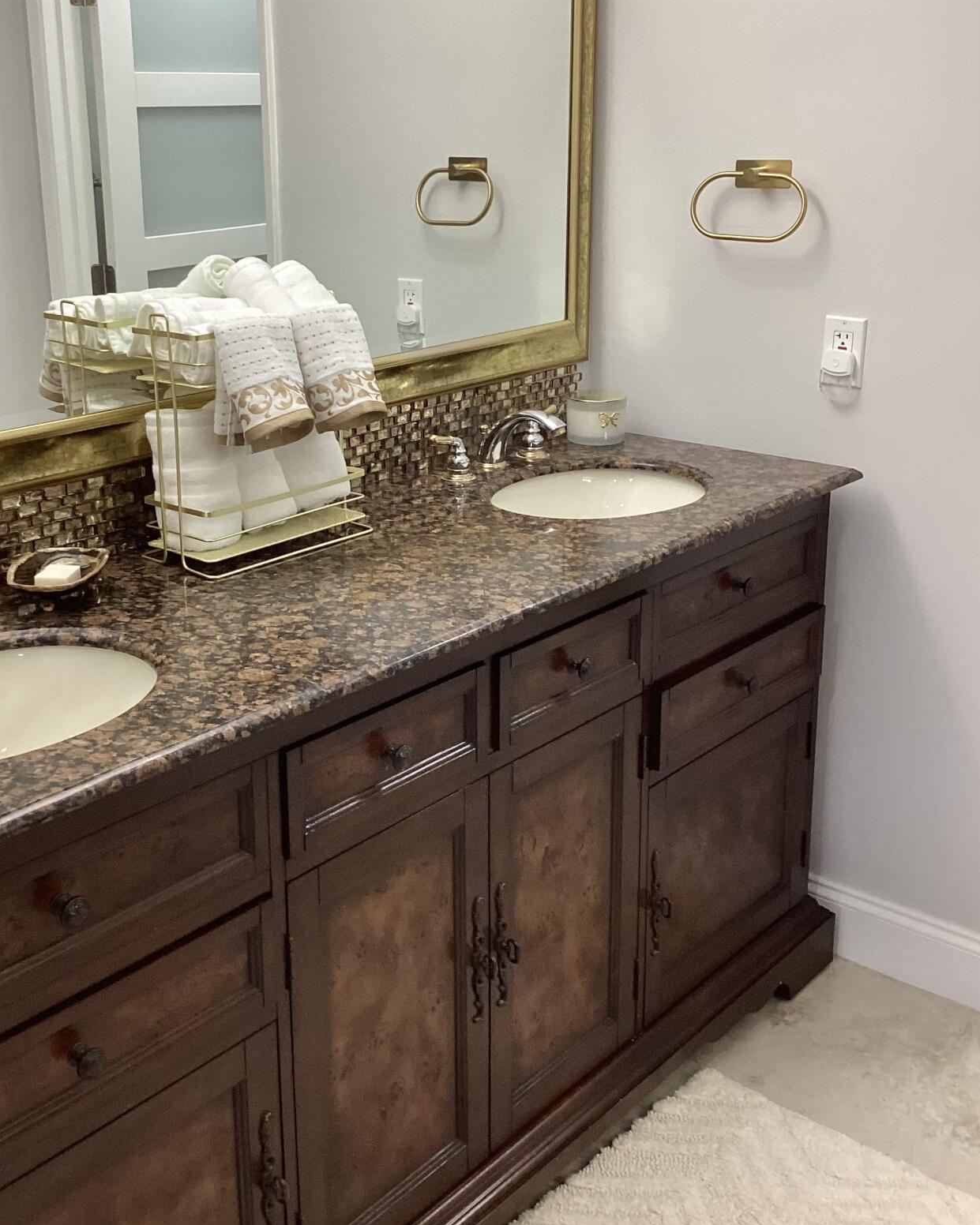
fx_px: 1414
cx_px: 402
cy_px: 482
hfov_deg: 38.1
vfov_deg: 46.6
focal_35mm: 39
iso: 125
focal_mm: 3.3
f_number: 2.4
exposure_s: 1/60
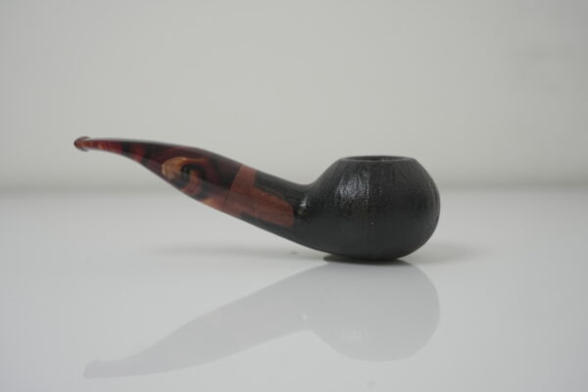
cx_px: 294
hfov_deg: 41.1
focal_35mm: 48
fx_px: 784
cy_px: 196
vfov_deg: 28.1
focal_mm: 48
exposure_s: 1/125
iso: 500
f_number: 5.6
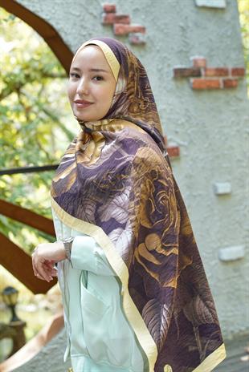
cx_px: 124
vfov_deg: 27.0
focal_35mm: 75
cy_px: 186
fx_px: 777
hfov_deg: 18.2
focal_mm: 75
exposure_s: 1/100
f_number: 5
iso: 640
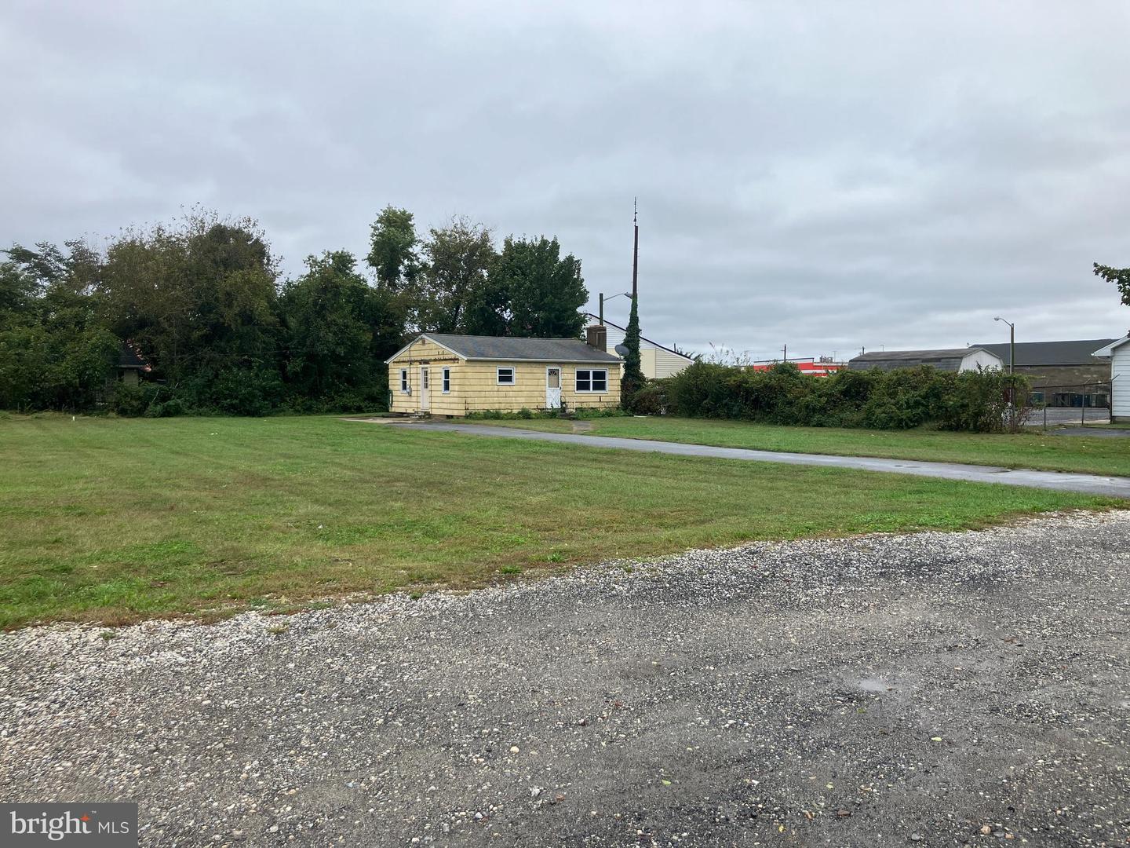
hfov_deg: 63.4
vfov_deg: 49.7
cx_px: 565
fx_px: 914
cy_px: 424
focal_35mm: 28
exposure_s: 1/534
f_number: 1.8
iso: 32
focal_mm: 3.99
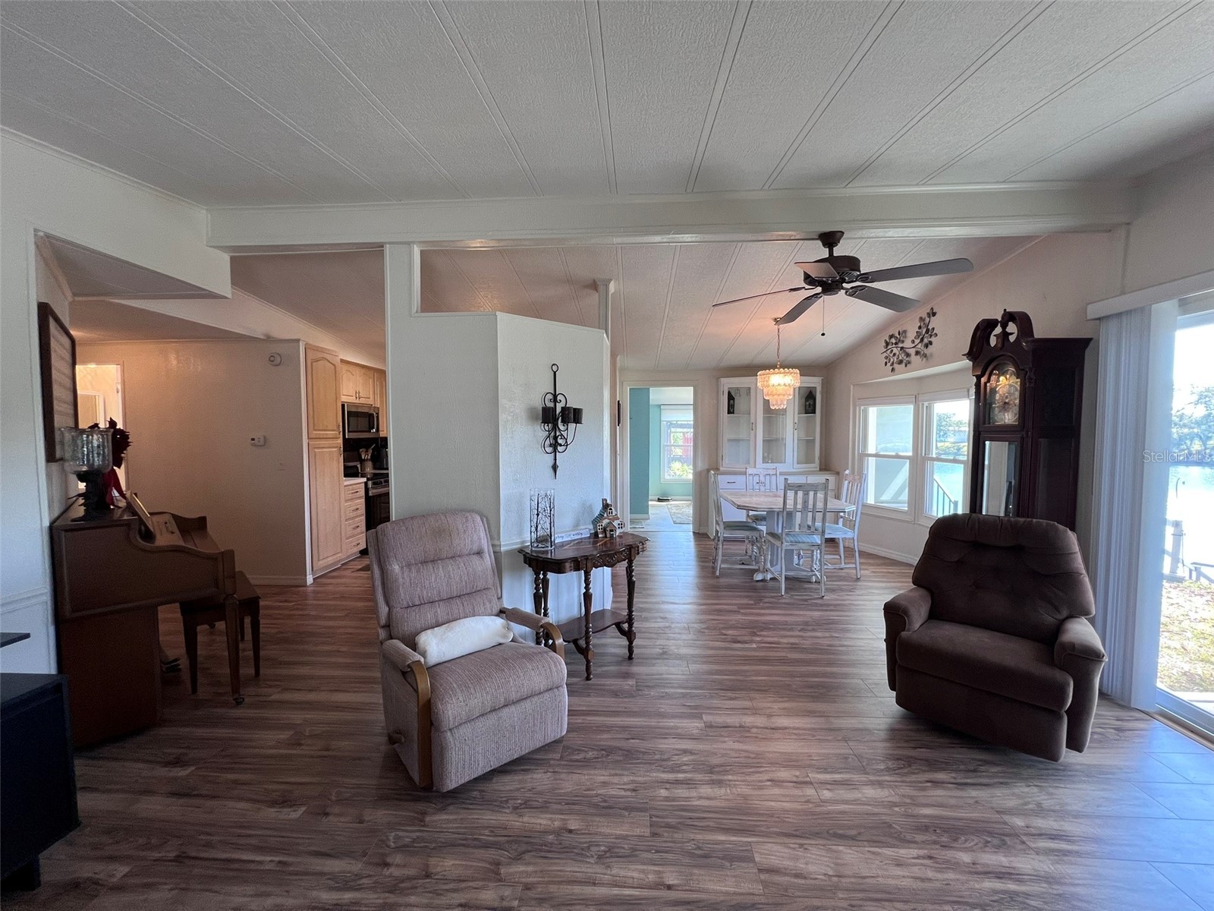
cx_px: 607
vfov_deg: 89.9
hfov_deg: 106.2
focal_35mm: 13
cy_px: 456
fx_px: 456
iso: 100
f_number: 1.8
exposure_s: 1/120
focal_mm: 1.57
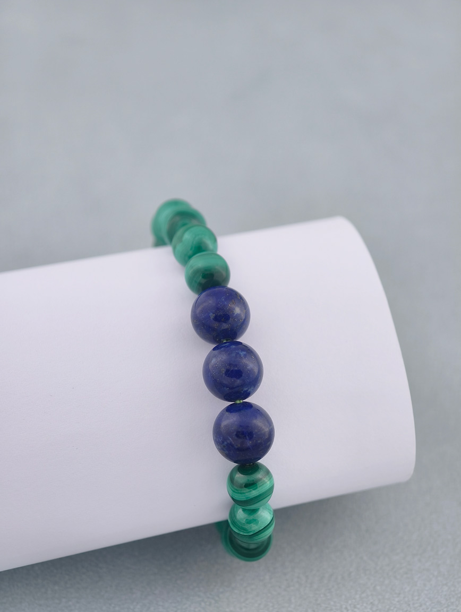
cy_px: 306
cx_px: 230
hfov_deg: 17.4
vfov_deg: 23.0
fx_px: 1506
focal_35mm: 85
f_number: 2.67
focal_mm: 22.48
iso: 125
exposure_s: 1/160
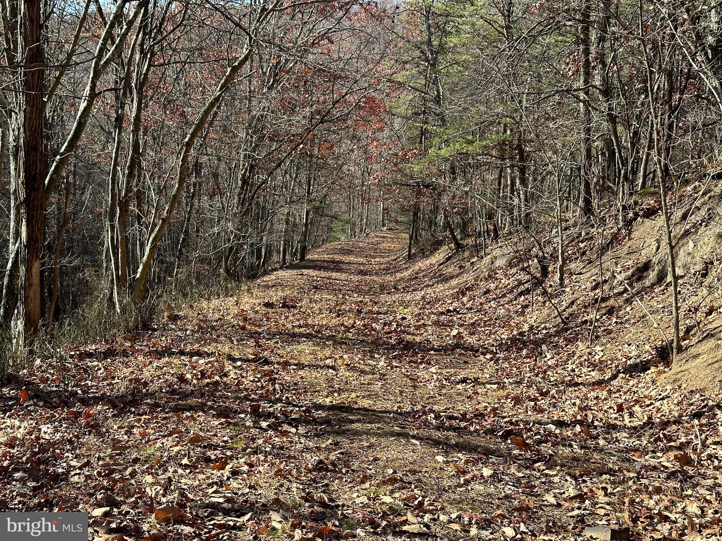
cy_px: 270
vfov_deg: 30.3
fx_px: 1001
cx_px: 361
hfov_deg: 39.7
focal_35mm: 48
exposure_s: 1/1000
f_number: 1.78
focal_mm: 6.86
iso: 64
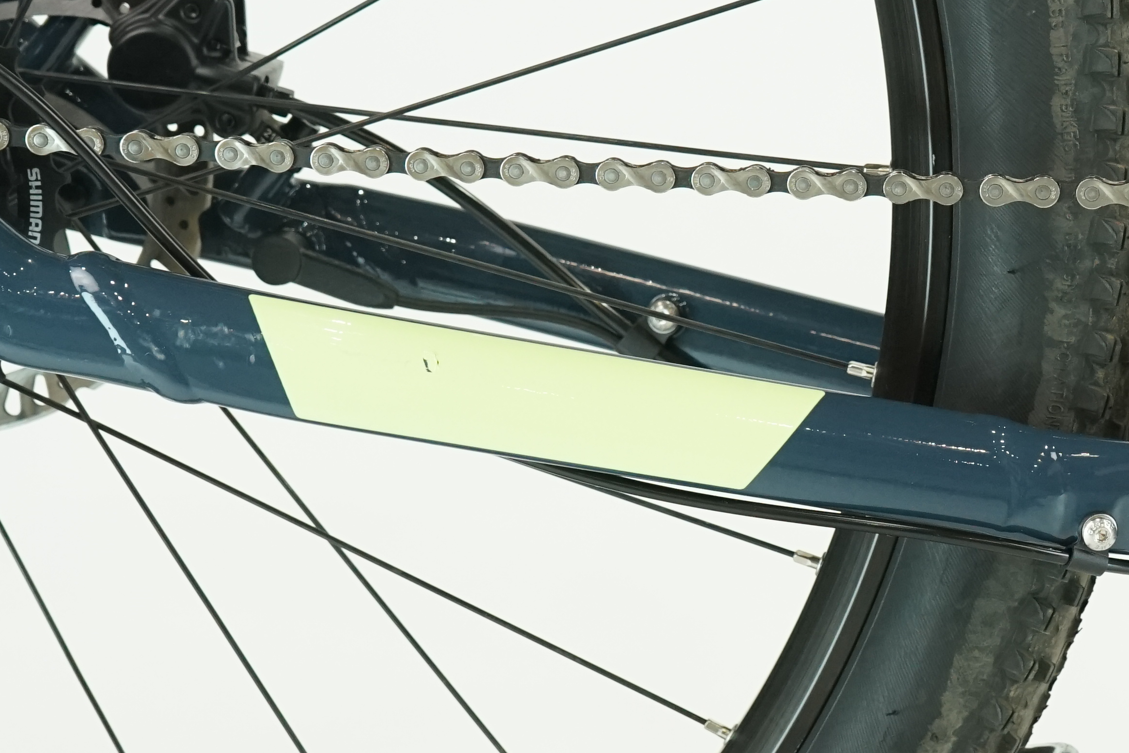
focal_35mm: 108
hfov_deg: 18.7
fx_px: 3387
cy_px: 393
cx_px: 947
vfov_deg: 12.7
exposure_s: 1/200
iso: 1600
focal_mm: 42
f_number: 5.6
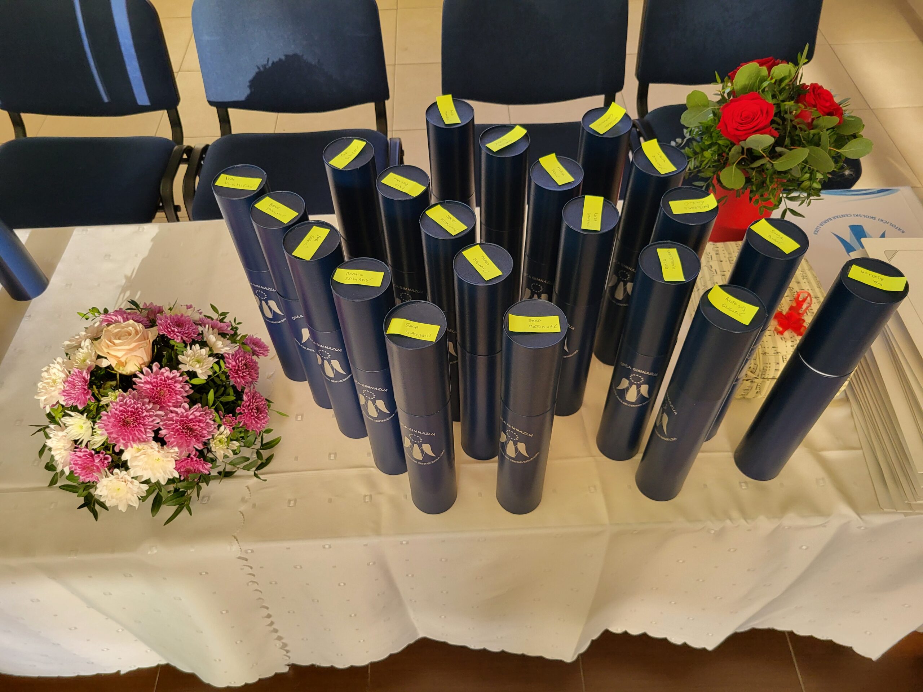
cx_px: 462
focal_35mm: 26
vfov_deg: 53.1
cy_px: 346
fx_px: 693
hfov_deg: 67.3
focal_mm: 5.4
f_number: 1.8
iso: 200
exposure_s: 1/100
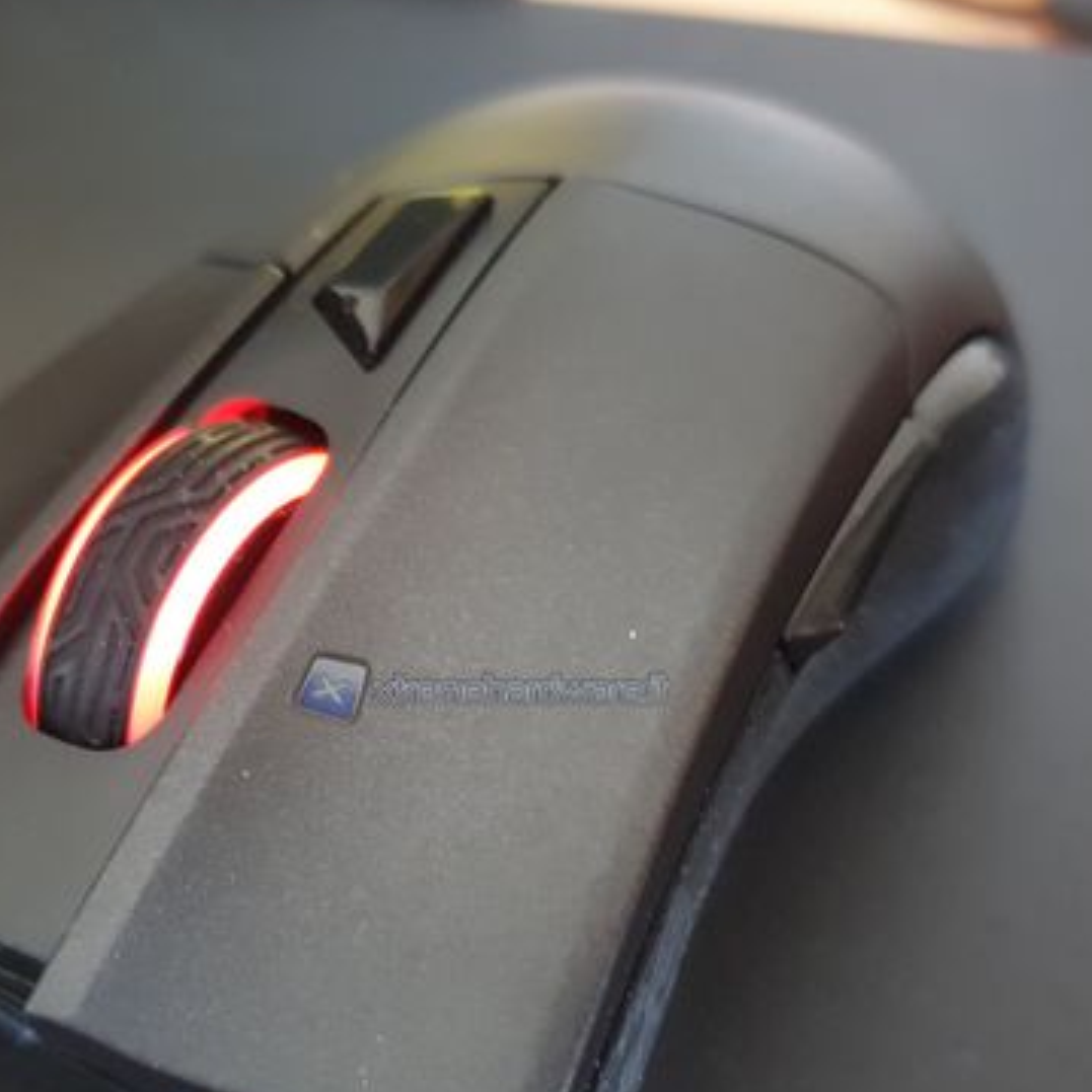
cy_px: 690
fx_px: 1463
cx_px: 499
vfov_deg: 40.6
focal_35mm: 41
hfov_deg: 40.9
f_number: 1.5
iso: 320
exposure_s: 1/10
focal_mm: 4.3
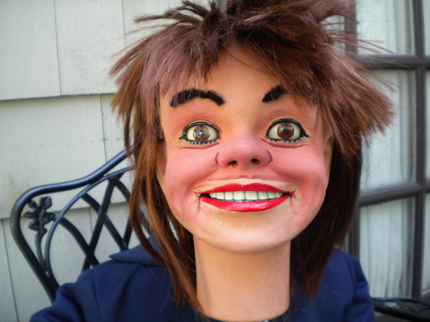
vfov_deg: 40.7
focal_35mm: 35
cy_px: 161
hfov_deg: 52.6
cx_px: 215
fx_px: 435
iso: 191
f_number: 3.1
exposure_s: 1/57.2
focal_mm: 6.3
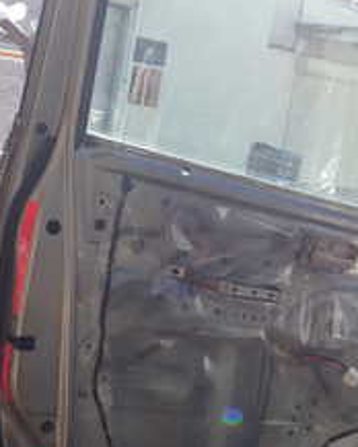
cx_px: 300
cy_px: 227
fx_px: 1071
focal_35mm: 81
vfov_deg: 23.5
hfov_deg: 18.7
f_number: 3.2
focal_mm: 5.4
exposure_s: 1/320
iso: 100
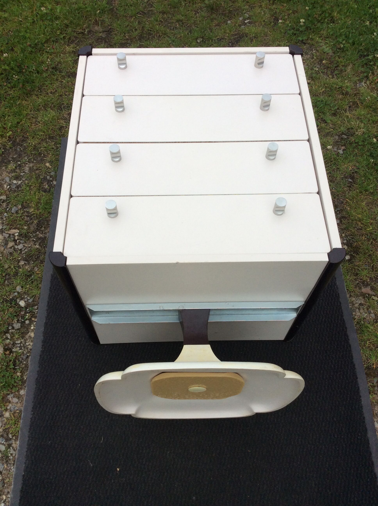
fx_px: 467
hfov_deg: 44.1
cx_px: 189
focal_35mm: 32
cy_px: 253
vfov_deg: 56.9
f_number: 2.4
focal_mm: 3.3
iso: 40
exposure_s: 1/100
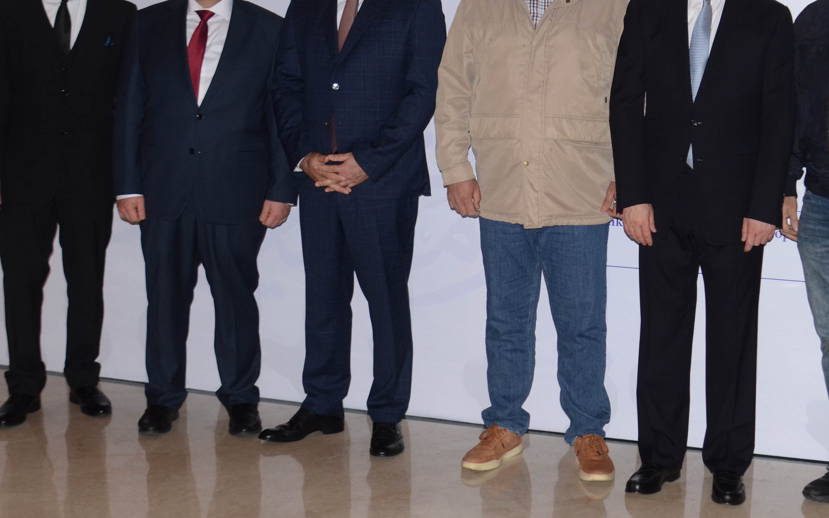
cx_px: 661
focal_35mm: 60
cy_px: 99
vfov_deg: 21.4
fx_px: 1356
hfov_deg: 33.1
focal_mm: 24
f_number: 4.5
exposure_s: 1/250
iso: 400
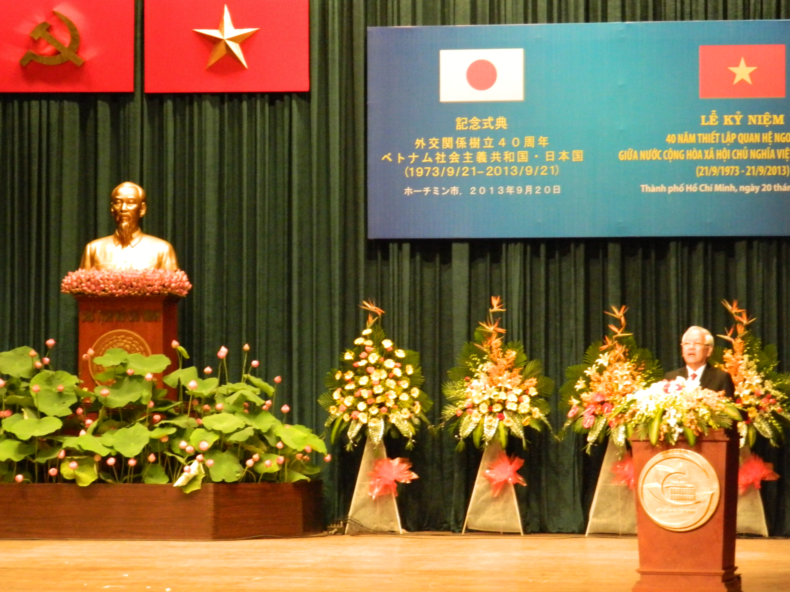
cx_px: 395
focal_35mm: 129
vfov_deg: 11.5
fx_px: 2944
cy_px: 296
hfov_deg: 15.3
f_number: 4.7
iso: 800
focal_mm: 23.2
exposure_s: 1/40
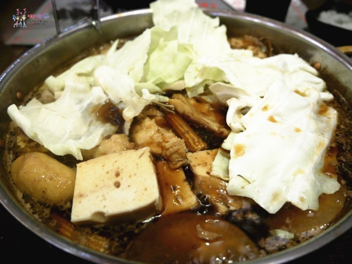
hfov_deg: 63.4
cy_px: 132
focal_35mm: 28
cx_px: 176
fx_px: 285
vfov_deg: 49.7
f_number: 3.5
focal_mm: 14
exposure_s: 1/15
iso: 1000
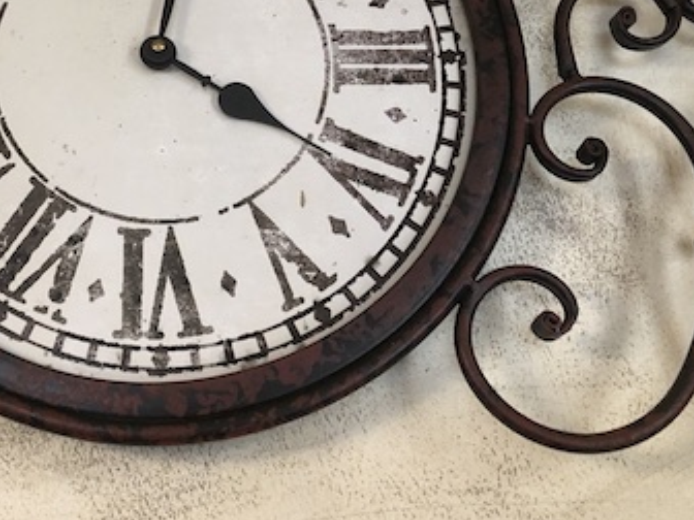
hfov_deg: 37.1
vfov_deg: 28.3
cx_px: 155
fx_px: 1002
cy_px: 85
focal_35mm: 50
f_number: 1.8
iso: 100
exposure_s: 1/14
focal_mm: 3.99
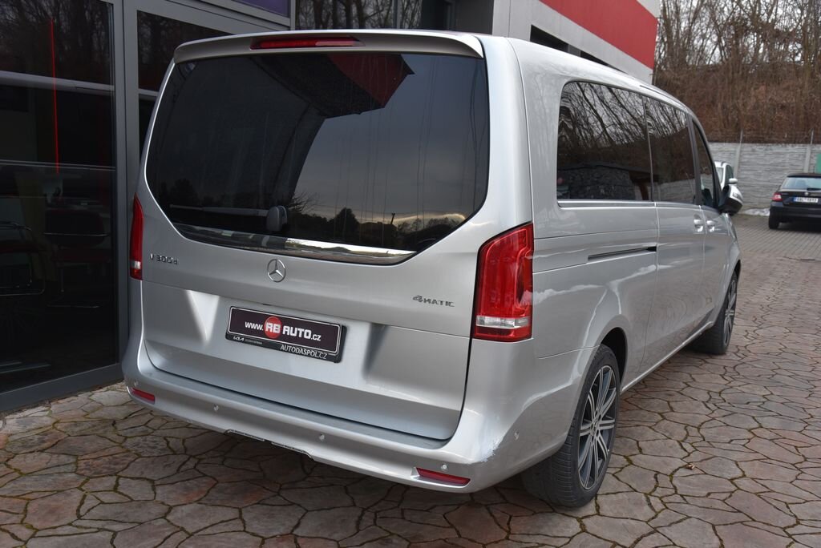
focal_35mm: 34
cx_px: 410
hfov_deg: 55.8
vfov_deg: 38.9
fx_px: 776
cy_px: 274
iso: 500
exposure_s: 1/160
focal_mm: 34
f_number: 6.3
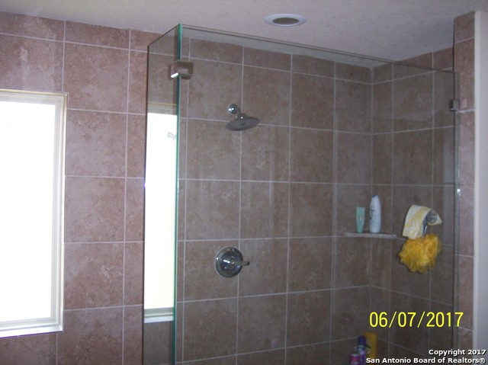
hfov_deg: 49.0
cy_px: 182
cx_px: 244
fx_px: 535
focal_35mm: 38
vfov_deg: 37.7
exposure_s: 1/30
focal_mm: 8
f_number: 2.8
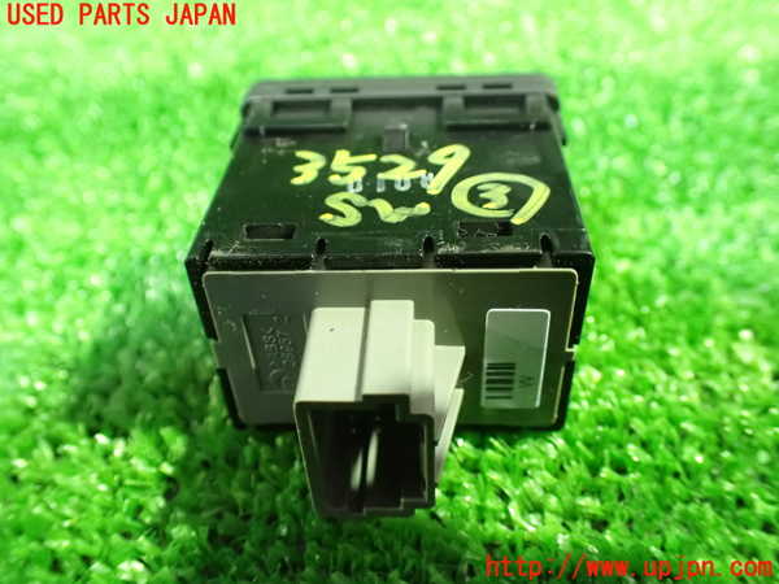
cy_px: 292
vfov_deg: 46.8
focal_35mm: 30
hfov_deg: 60.0
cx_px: 390
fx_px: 675
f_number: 2.3
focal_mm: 5.4
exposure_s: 1/30
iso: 1600
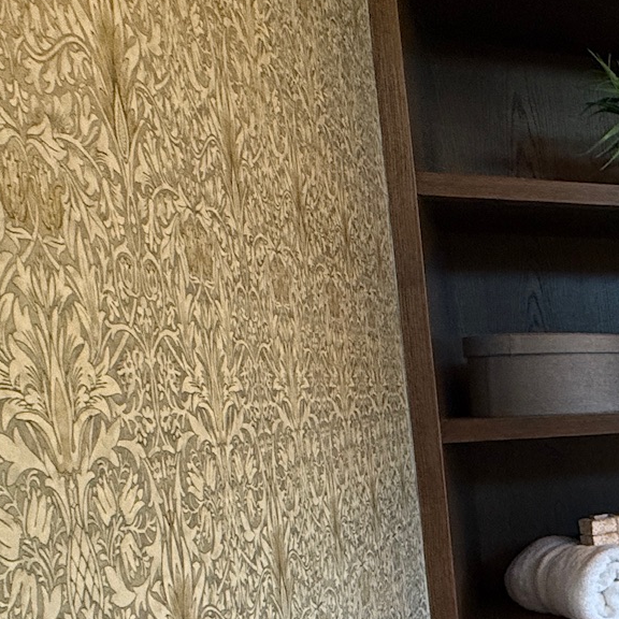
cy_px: 450
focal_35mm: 44
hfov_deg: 22.9
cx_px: 1088
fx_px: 890
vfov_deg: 37.6
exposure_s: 1/60
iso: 250
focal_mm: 2.22
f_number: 2.2
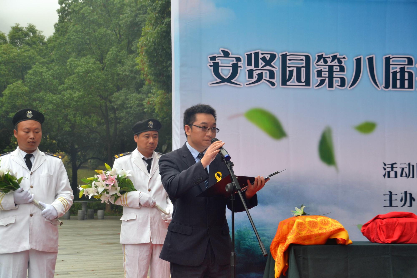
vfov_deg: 15.2
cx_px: 208
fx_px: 1042
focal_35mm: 90
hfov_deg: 22.6
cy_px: 139
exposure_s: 1/160
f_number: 6.3
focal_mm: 60
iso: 500
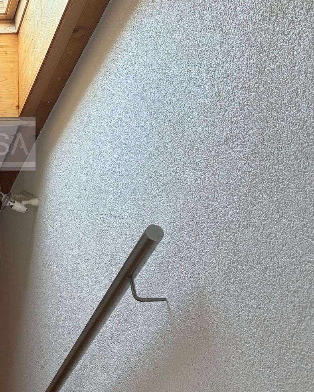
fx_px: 767
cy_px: 144
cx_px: -54
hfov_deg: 21.6
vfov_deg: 28.6
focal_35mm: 66
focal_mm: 5.96
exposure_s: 1/60
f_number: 1.6
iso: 160
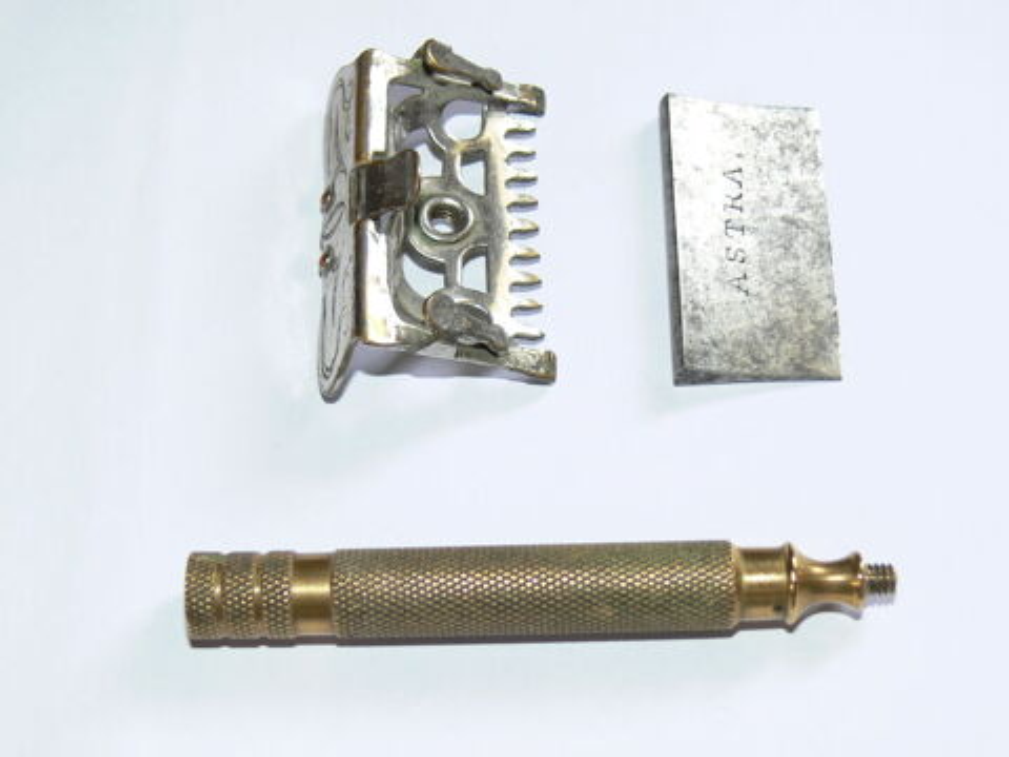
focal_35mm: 64
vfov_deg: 22.9
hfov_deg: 30.3
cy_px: 378
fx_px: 1865
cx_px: 504
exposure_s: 1/30
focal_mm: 11.8
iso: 80
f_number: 3.2
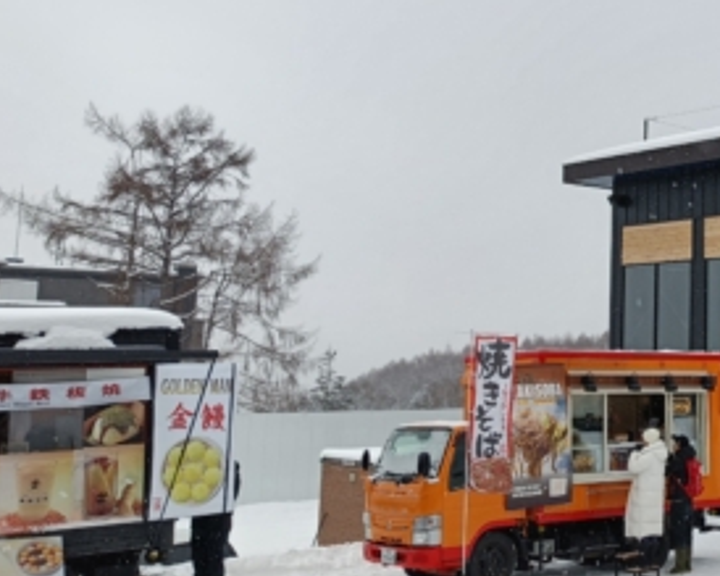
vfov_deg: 26.4
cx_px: 696
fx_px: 1214
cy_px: 163
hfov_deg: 31.0
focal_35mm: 57
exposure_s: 1/365
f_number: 1.7
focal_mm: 4.7
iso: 50
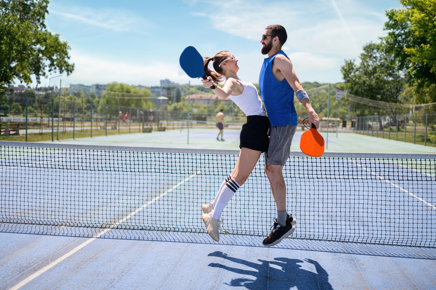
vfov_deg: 33.4
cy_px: 145
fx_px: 484
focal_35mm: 40
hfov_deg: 48.5
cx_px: 218
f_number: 2
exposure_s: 1/4000
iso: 100
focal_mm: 40
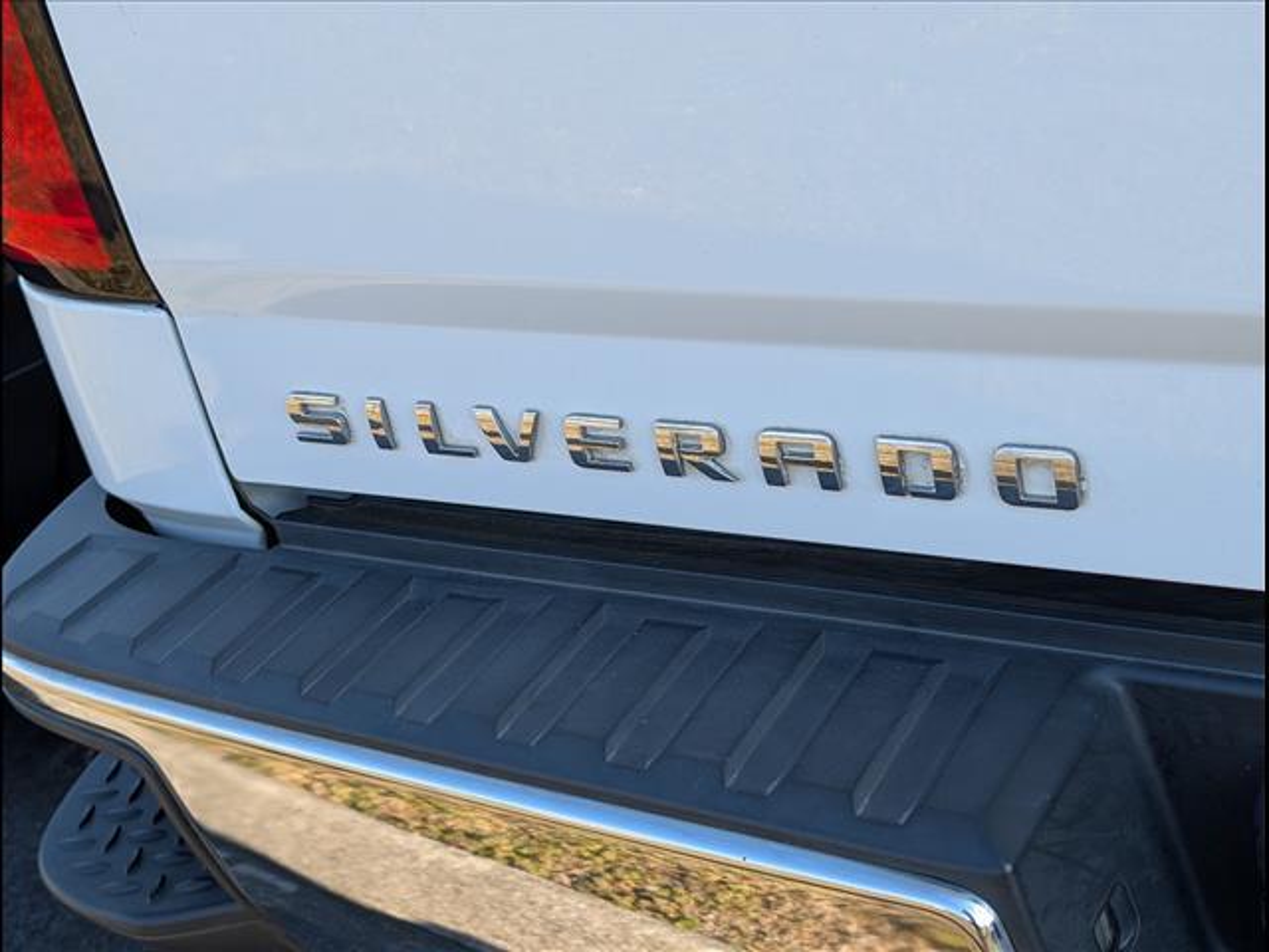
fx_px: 1796
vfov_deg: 29.7
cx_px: 634
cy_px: 476
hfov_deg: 38.9
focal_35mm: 49
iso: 23
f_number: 1.68
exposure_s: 1/250
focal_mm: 6.9
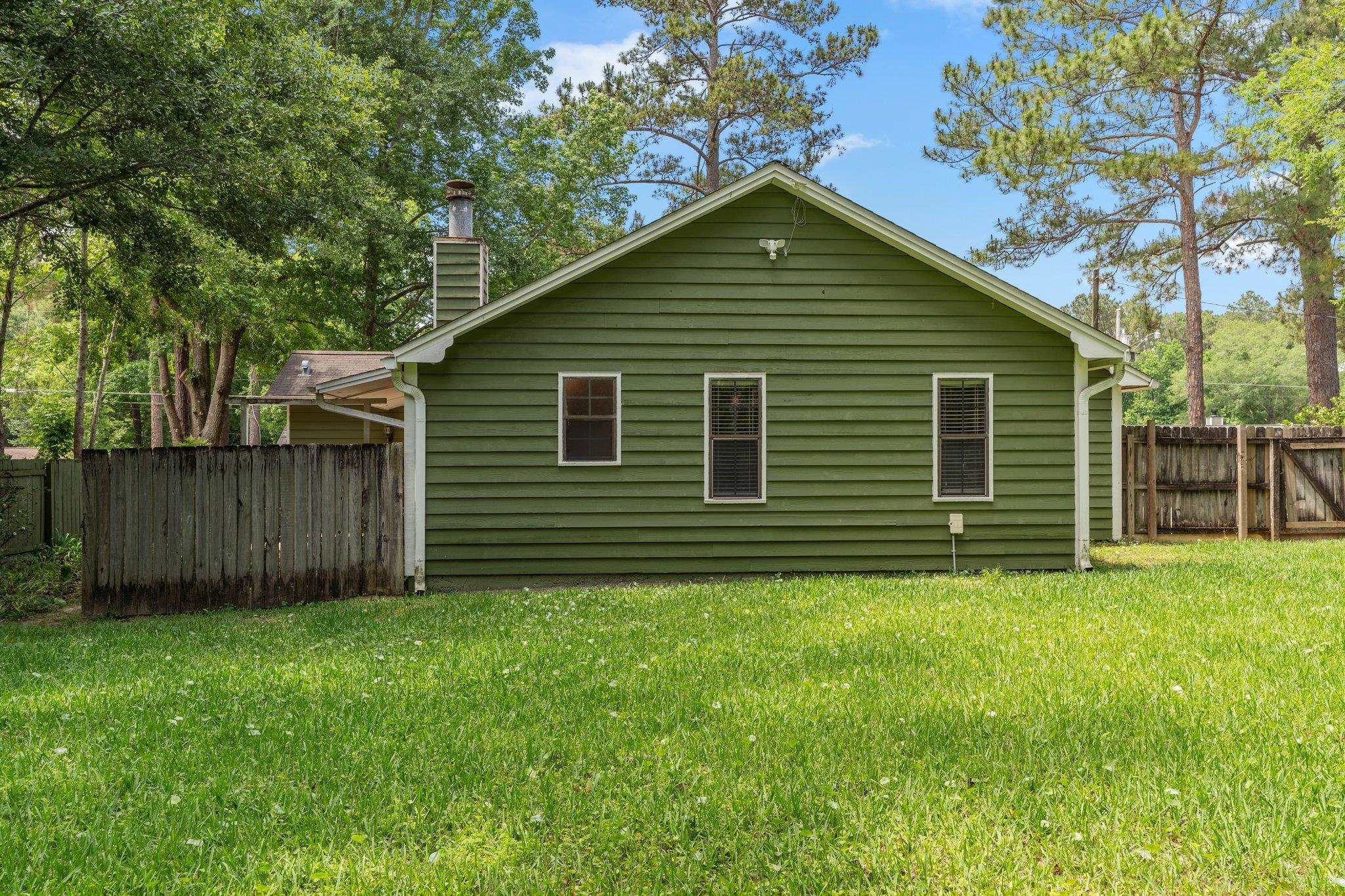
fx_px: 1046
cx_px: 672
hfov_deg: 65.5
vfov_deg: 46.4
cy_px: 448
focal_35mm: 28
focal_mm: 28
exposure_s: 1/30
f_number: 9
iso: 100
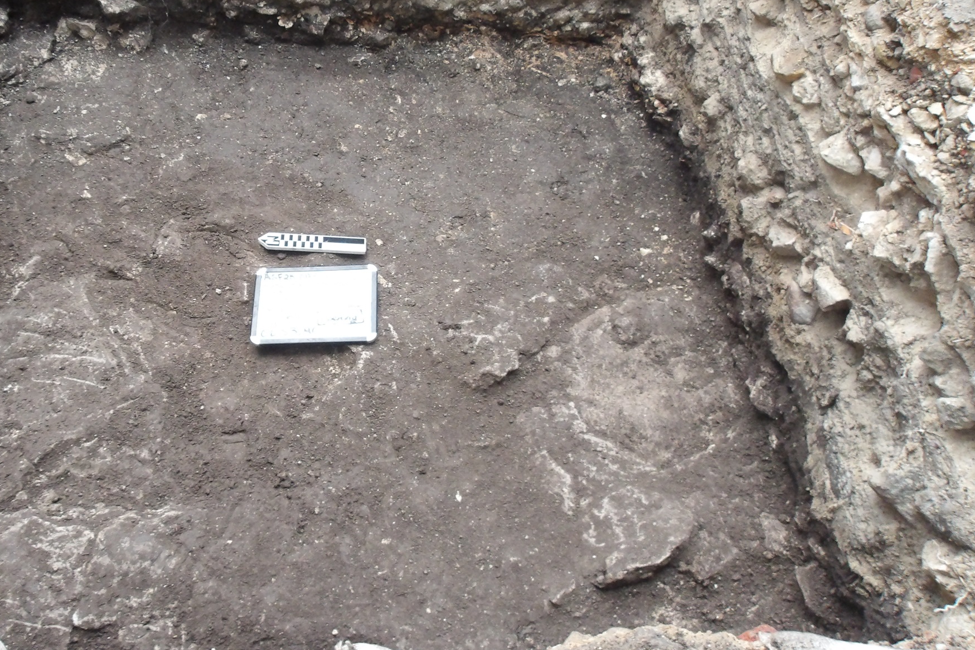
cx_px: 334
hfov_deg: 51.0
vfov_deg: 35.9
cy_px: 291
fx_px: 1002
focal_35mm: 37
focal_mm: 4.9
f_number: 10.4
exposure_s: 1/60
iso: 664
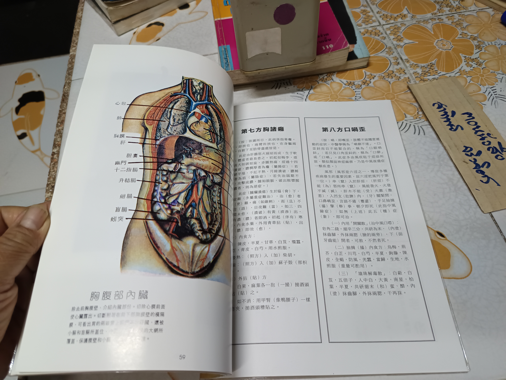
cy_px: 190
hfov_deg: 71.6
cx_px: 253
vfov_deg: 56.8
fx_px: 351
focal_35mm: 24
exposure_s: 1/50
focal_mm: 5.31
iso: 1203
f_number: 1.7
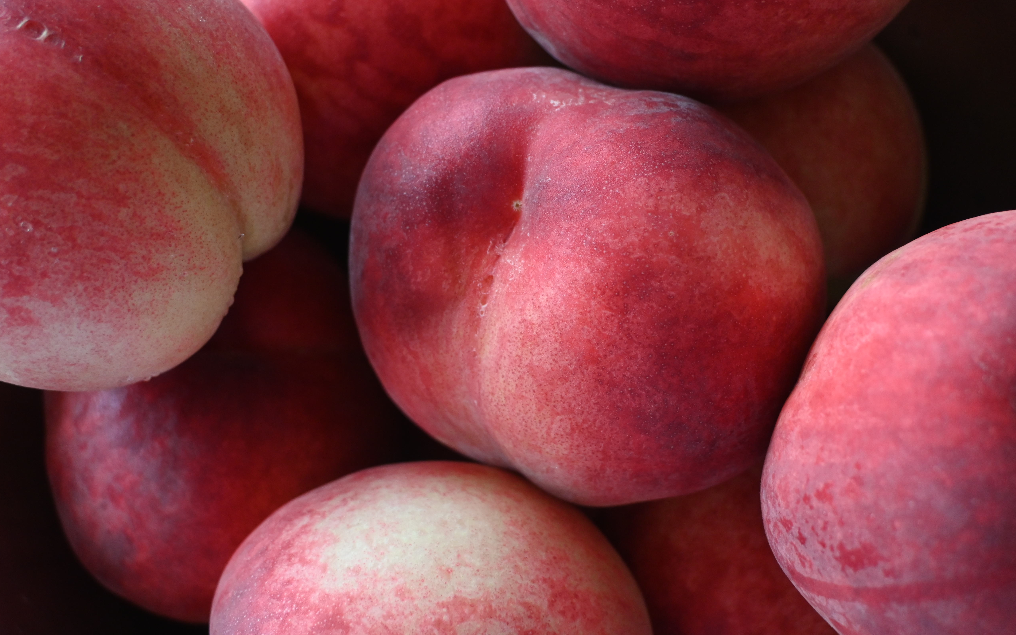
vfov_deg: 25.8
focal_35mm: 50
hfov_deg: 40.3
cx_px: 533
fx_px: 1384
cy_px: 342
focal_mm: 30
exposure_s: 1/125
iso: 1000
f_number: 4.8
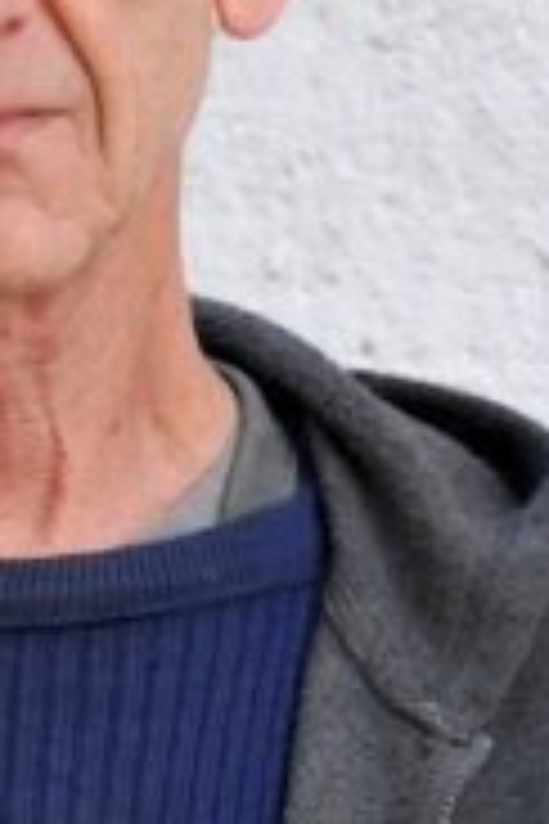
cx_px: -54
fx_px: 10888
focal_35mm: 476
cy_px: 1265
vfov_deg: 4.3
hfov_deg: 2.9
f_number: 5.6
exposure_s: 1/250
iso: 400
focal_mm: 85
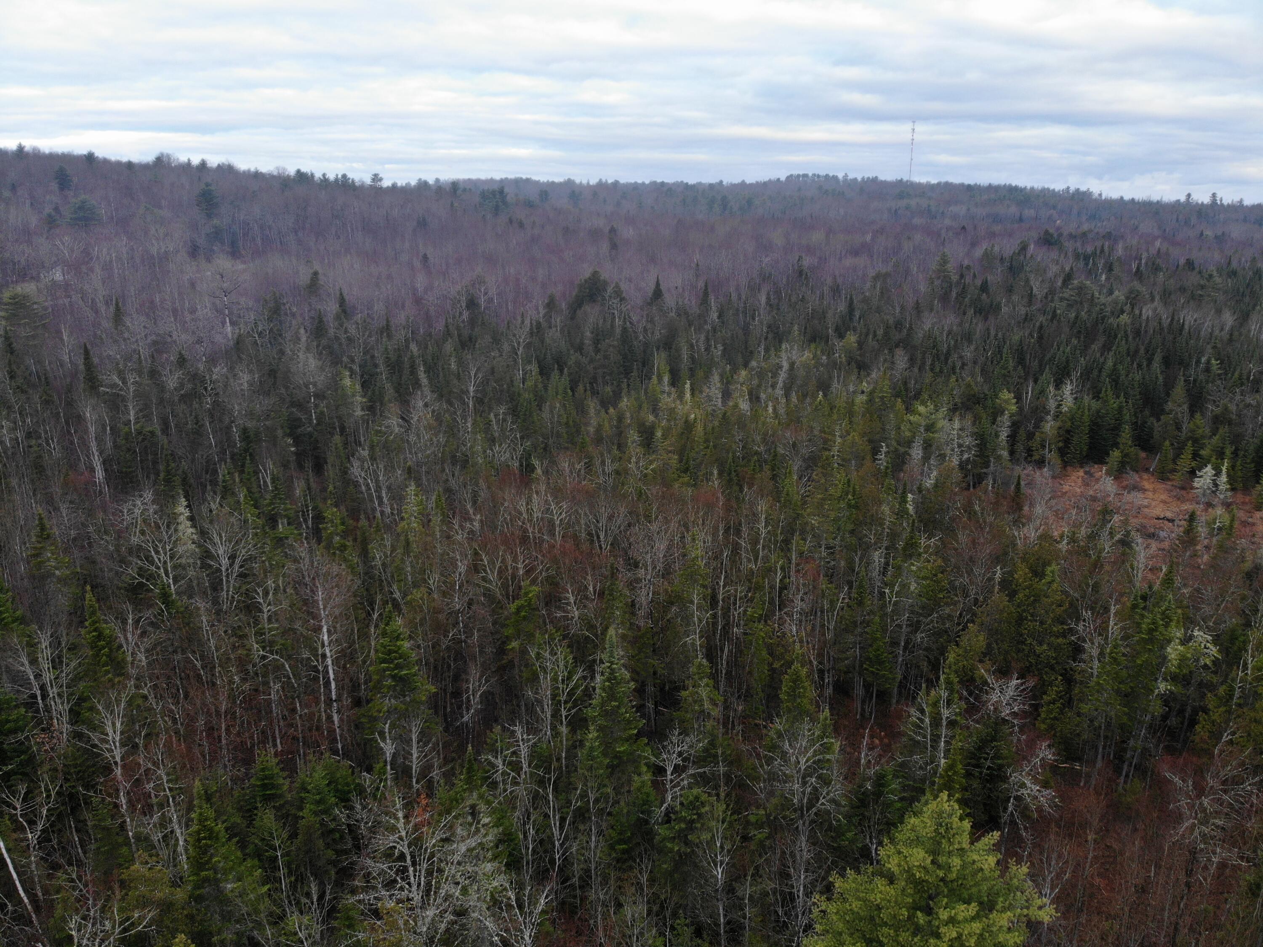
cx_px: 632
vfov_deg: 56.8
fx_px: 875
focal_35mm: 24
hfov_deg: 71.6
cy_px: 474
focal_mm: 4.5
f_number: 2.8
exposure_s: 1/60.6
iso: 100
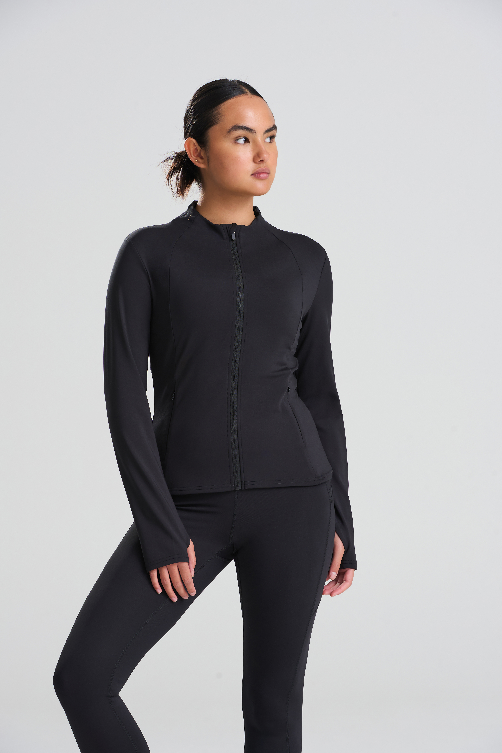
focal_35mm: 135
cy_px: 376
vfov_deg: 15.2
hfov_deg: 10.2
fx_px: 2821
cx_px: 251
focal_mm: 135
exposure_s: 1/160
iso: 160
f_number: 9
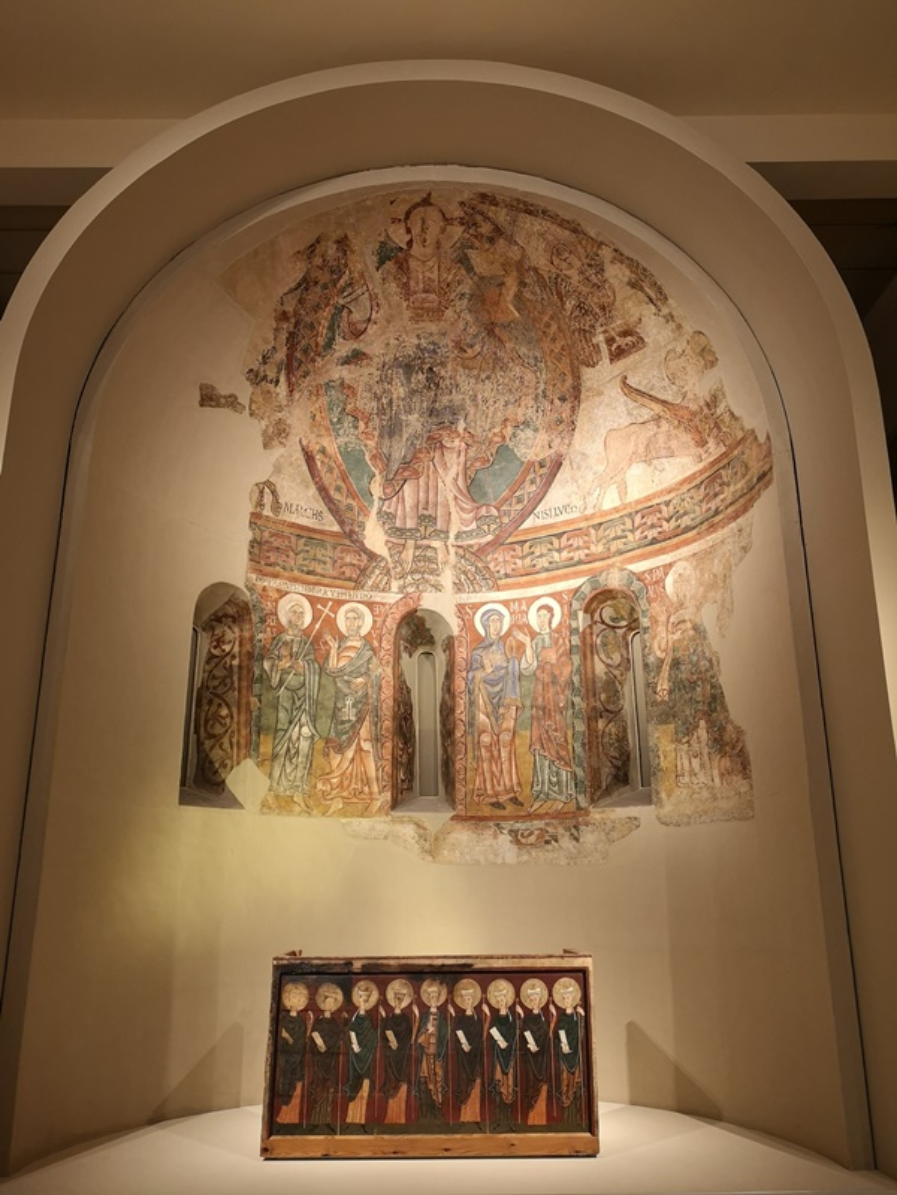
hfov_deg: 51.4
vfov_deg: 65.3
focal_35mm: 27
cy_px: 598
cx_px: 448
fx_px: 933
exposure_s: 1/25
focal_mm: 3.95
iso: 400
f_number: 1.8
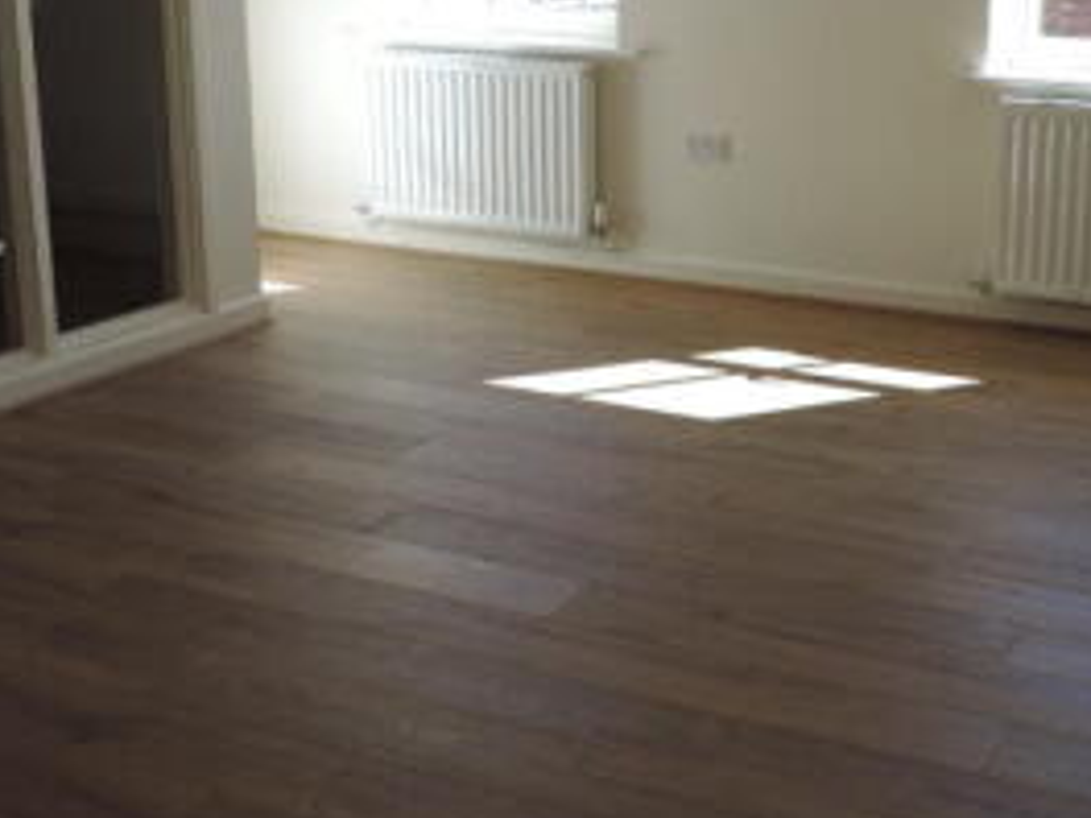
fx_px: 1670
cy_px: 291
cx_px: 729
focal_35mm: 53
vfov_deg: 27.4
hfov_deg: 35.8
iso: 80
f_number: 3
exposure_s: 1/160
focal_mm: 4.3
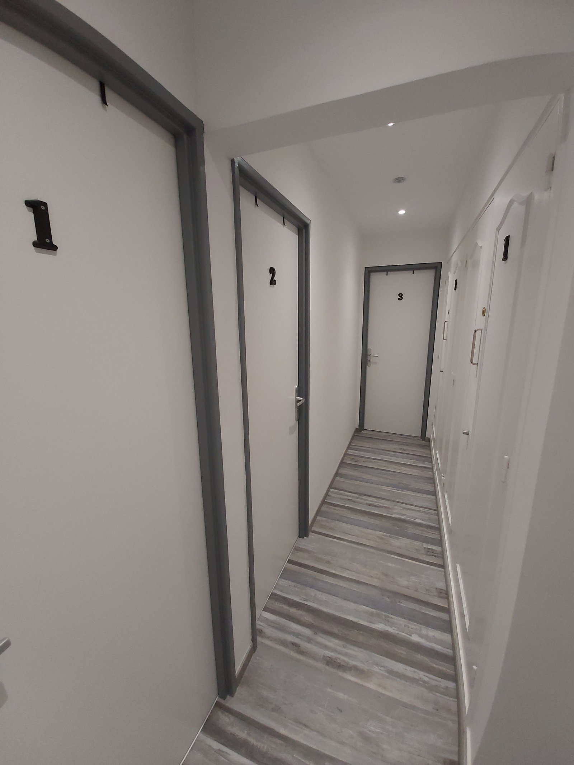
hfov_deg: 89.9
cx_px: 287
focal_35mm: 13
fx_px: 287
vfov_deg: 106.2
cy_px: 382
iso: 100
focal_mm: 1.42
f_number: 2.2
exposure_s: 1/50
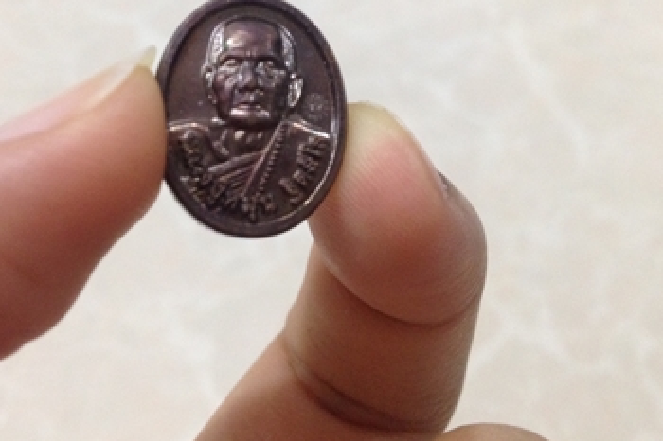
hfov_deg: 38.2
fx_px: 957
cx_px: 299
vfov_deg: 25.6
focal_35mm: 52
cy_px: 97
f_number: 2.4
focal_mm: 4.28
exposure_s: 1/20
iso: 200
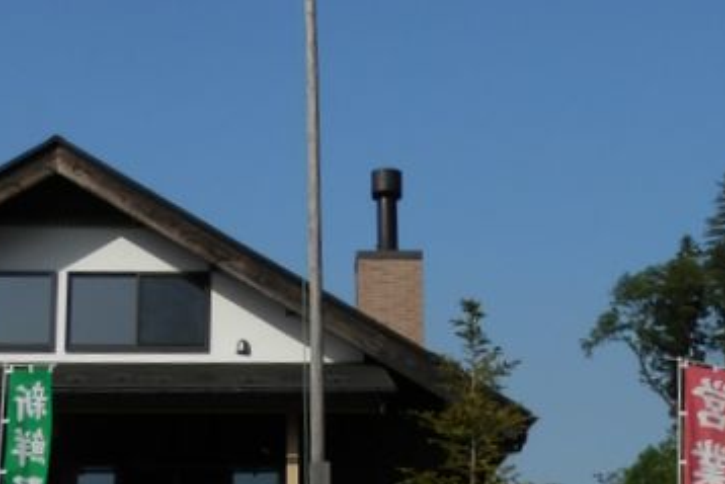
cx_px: 294
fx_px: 1733
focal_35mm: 86
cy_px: 209
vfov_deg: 15.9
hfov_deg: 23.6
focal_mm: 6.6
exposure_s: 1/200
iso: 80
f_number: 10.1
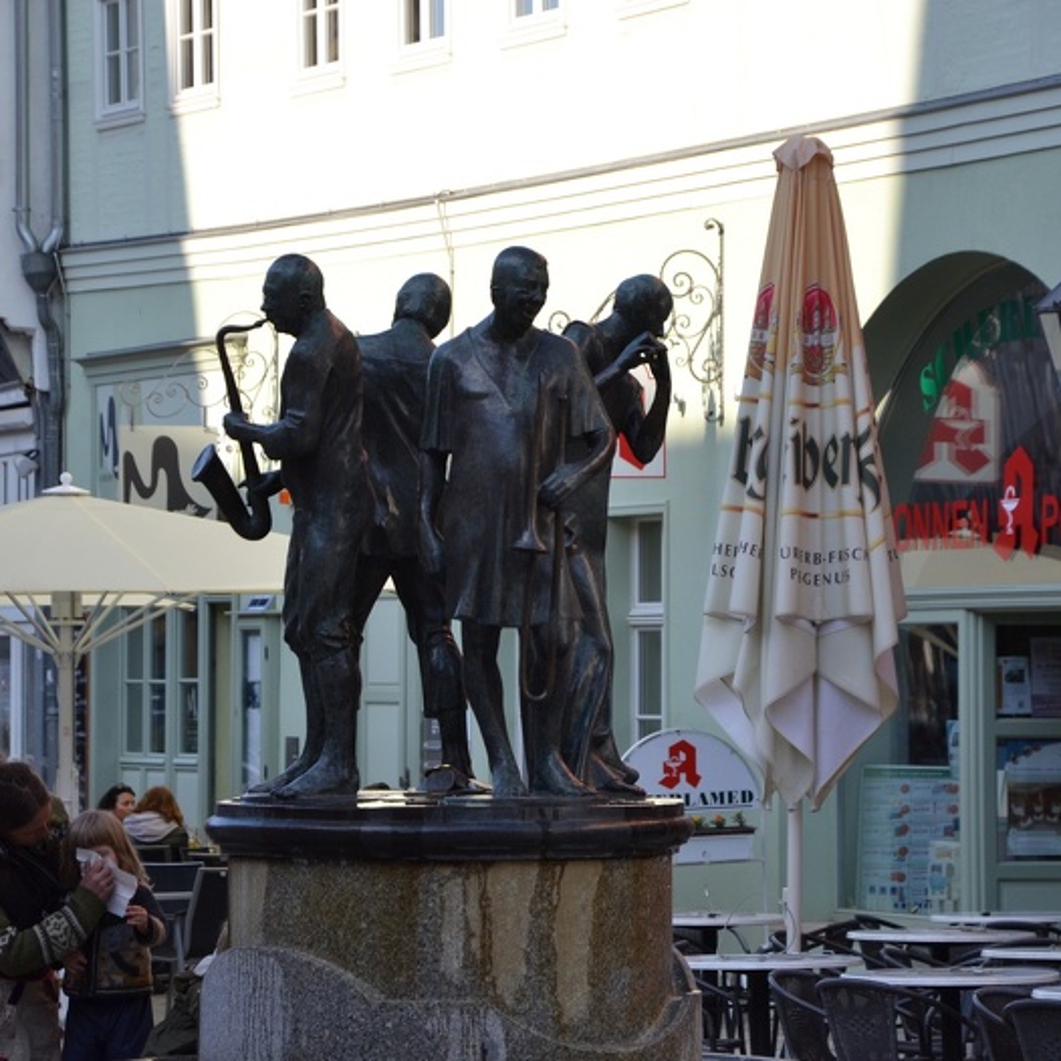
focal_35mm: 202
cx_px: 524
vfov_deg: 8.7
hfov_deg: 8.7
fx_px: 6992
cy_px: 530
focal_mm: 105
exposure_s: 1/500
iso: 280
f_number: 5.6
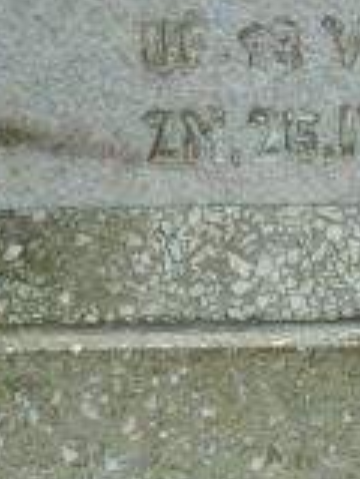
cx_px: 258
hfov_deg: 3.6
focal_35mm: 412
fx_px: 5713
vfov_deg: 4.8
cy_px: 84
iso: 80
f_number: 4.5
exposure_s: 1/125
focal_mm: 22.5
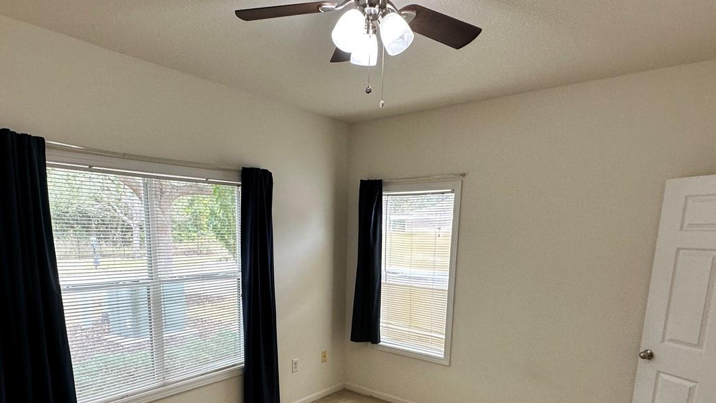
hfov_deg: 78.6
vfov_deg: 47.3
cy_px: 313
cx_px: 330
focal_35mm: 23
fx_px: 437
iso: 125
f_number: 2.2
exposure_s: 1/120
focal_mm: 2.22
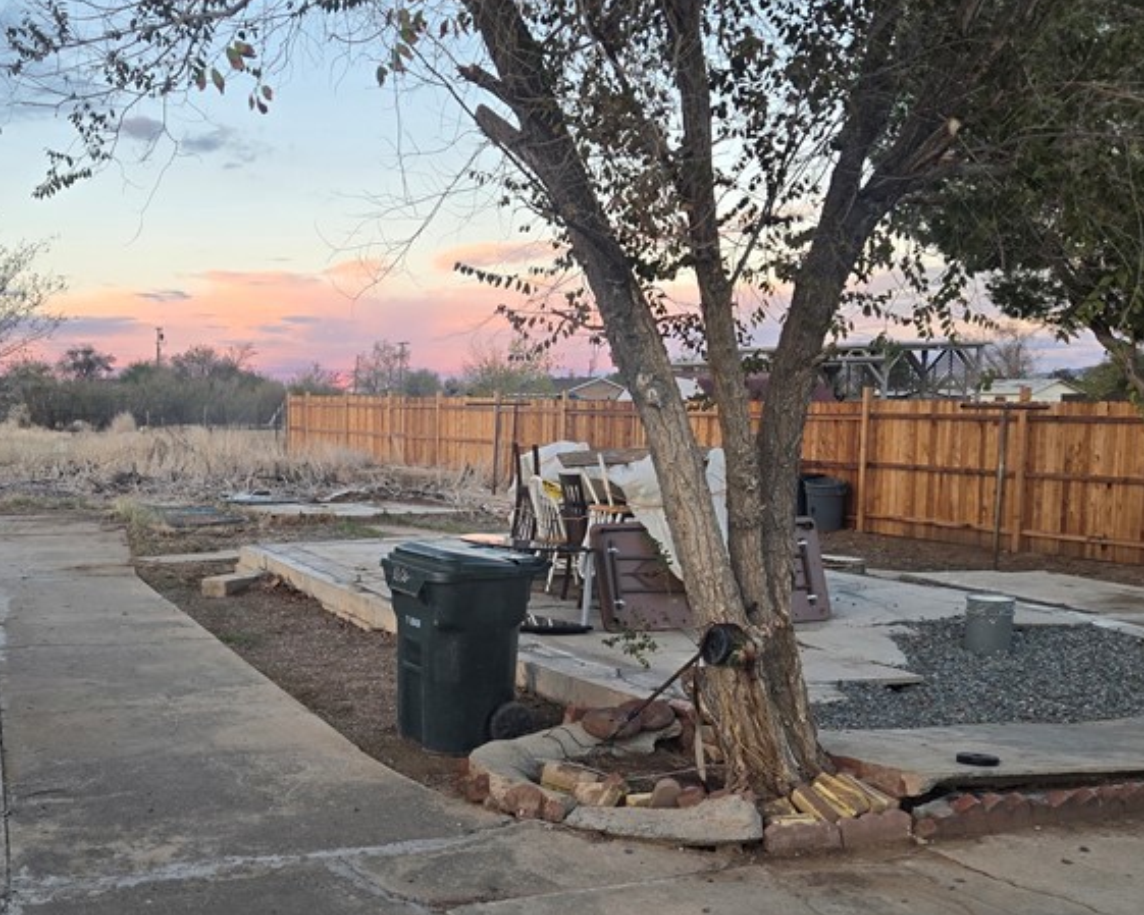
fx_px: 1388
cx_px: 347
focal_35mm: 41
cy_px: 562
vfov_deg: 36.3
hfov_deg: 43.9
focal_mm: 5.4
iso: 50
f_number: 1.8
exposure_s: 1/180
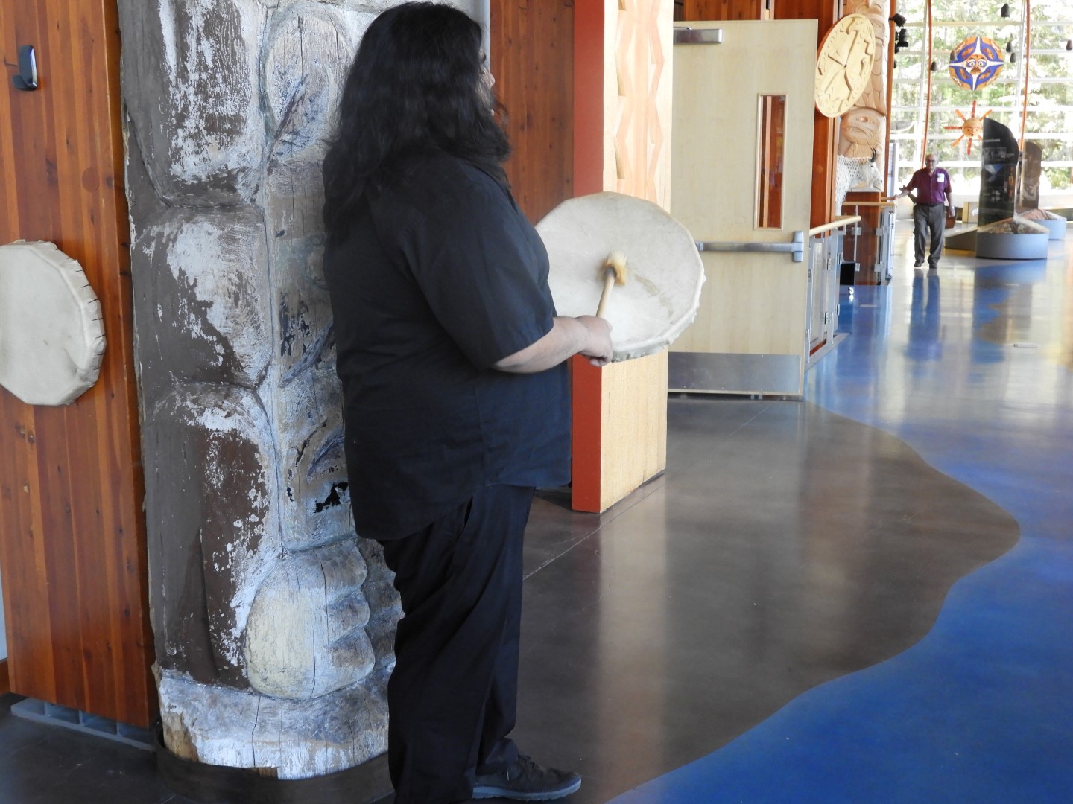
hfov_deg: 46.8
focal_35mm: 40
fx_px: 1240
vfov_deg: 36.0
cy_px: 402
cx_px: 536
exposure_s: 1/30
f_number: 3.8
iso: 400
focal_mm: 7.2
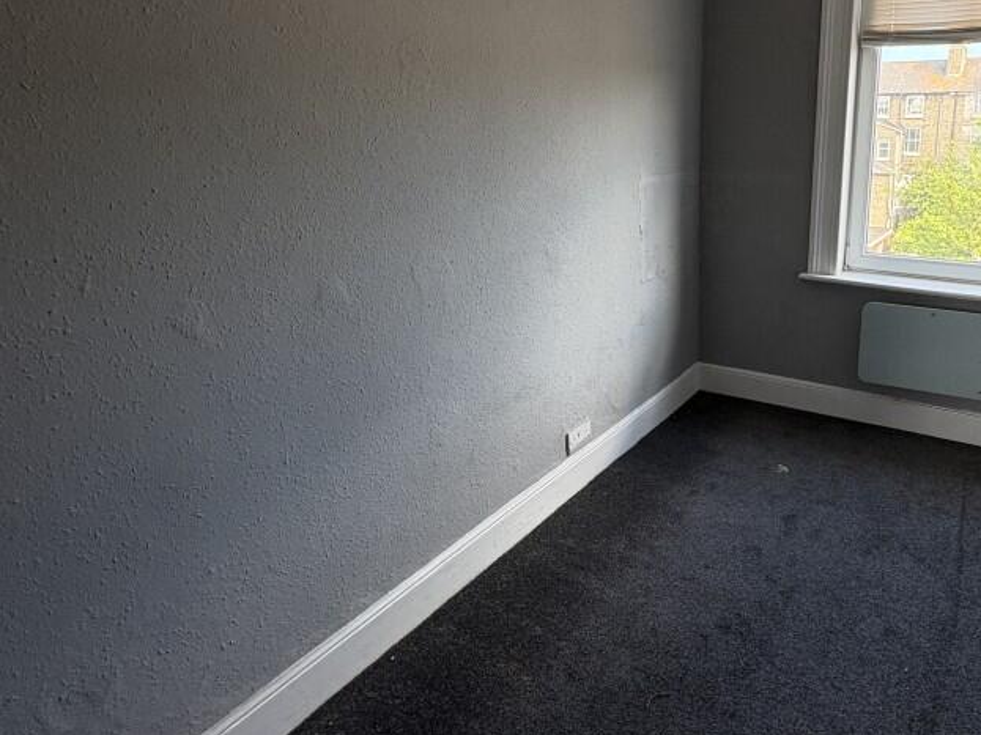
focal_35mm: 23
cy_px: 275
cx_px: 680
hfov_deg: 71.0
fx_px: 652
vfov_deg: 58.1
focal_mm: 2.22
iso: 125
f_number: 2.2
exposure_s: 1/99
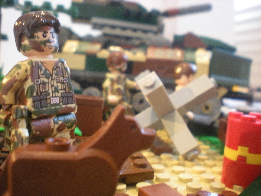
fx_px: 287
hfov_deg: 49.0
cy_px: 98
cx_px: 130
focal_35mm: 38
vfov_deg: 37.7
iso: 400
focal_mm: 6.3
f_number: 3.1
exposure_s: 1/9.9
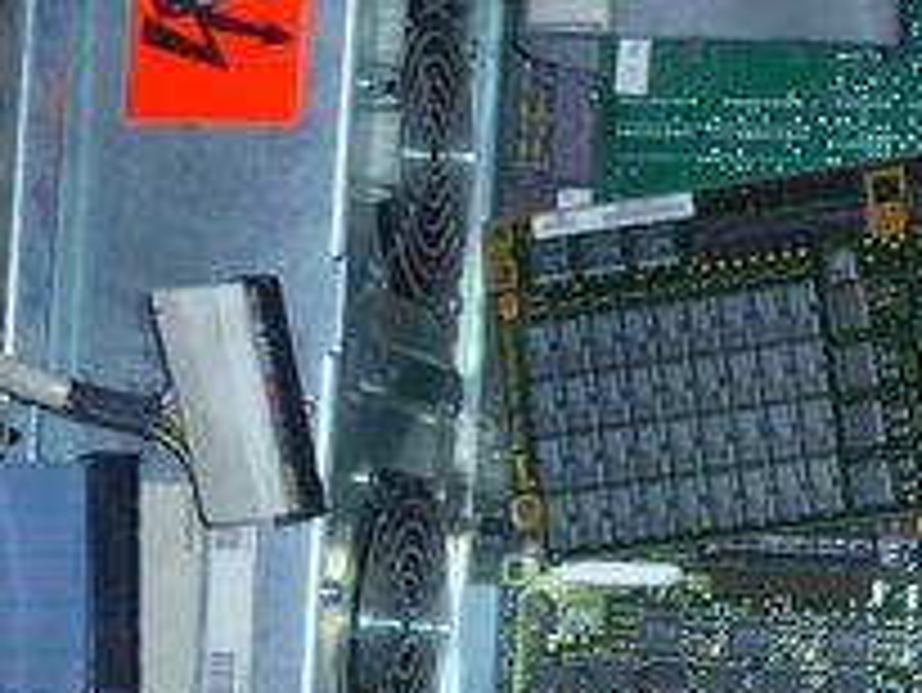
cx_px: 648
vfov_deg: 14.6
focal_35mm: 101
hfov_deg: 19.3
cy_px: 256
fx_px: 2692
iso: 100
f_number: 4
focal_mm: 6.8
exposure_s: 1/40
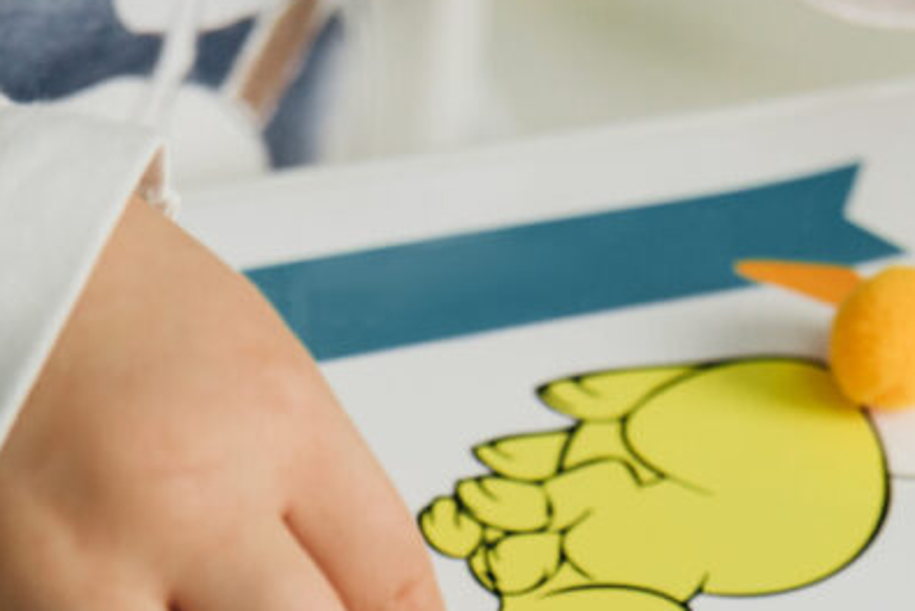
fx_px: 5619
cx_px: 423
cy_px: 743
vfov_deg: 6.2
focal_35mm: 221
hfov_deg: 9.3
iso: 800
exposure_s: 1/320
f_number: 4
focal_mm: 85
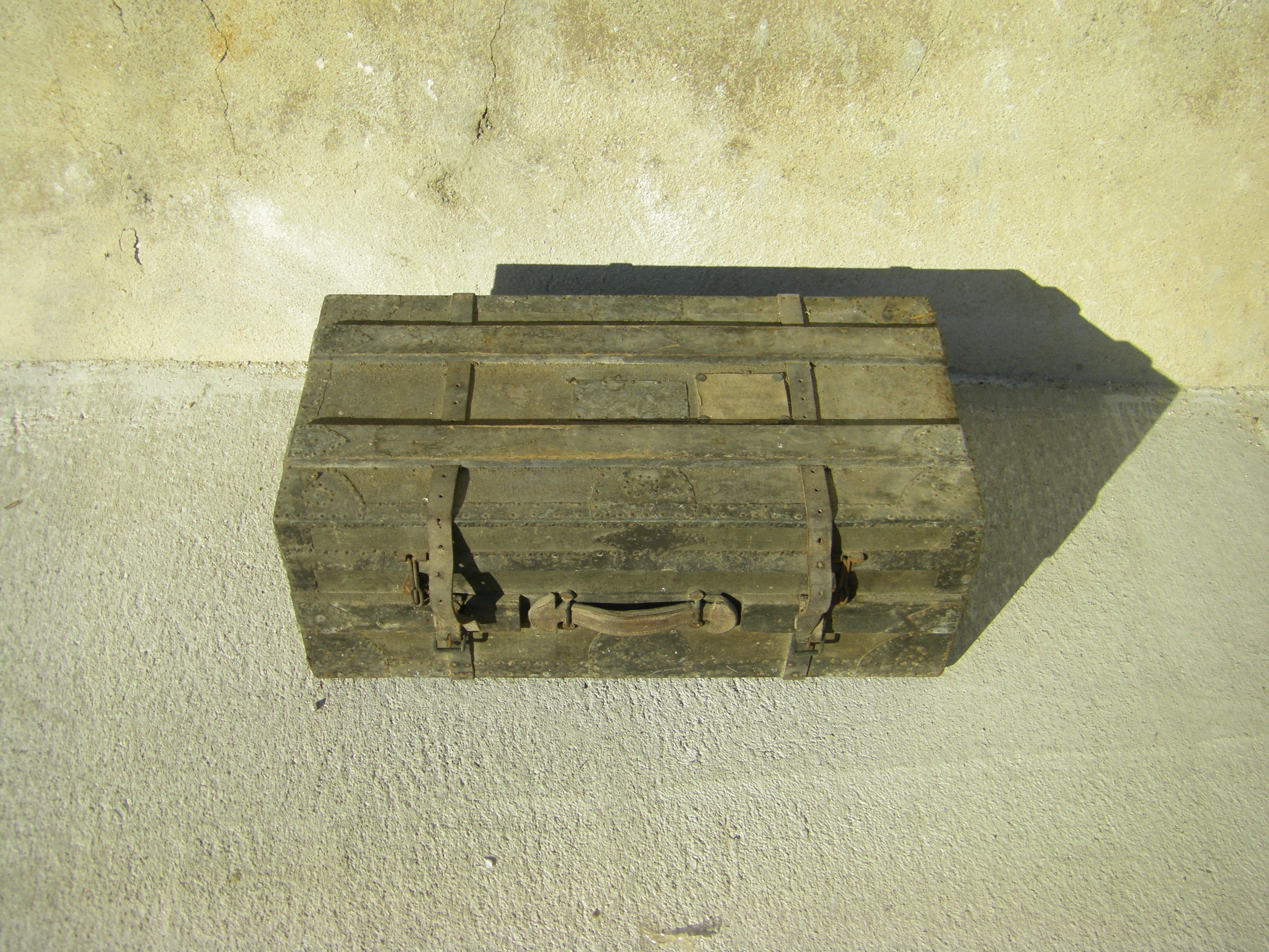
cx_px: 634
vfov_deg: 37.7
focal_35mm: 38
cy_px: 476
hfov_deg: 49.0
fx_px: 1393
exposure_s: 1/200
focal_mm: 6.3
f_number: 7
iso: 64
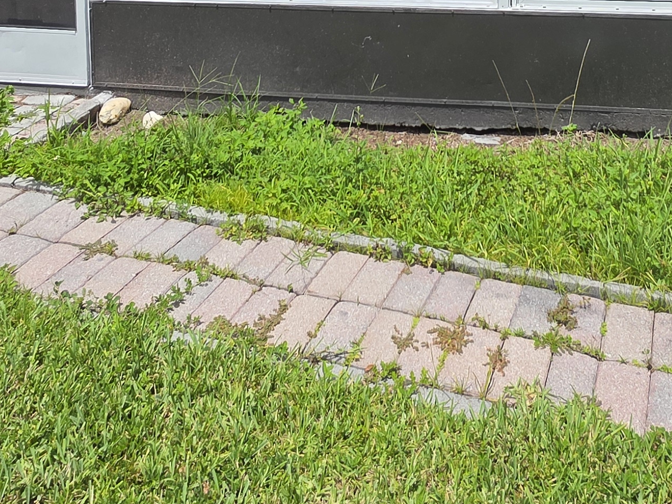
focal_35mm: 41
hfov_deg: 45.5
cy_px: -101
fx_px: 796
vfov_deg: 30.0
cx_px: 405
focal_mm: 2.2
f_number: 1.9
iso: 40
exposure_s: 1/2122
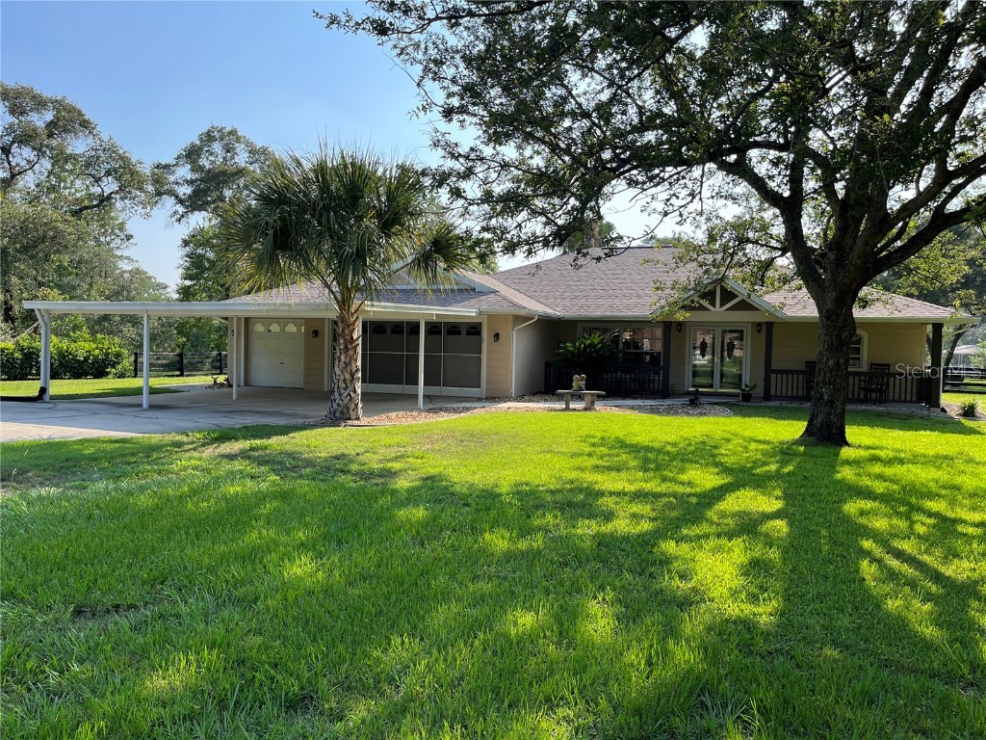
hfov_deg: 67.3
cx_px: 493
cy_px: 370
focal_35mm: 26
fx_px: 741
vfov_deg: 53.1
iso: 50
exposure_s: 1/1279
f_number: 1.6
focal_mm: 5.1
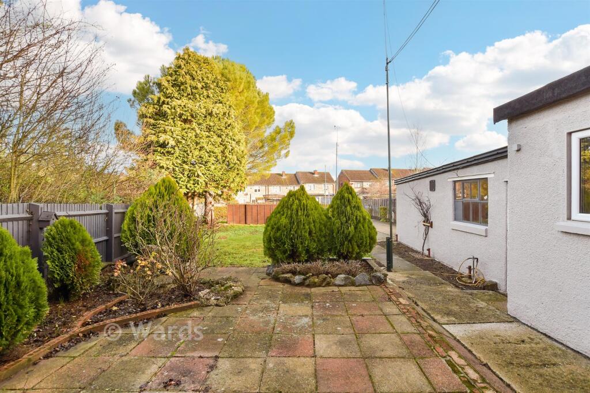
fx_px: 246
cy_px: 196
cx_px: 295
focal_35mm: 15
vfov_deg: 77.3
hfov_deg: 100.4
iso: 320
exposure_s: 1/100
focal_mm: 10
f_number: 8
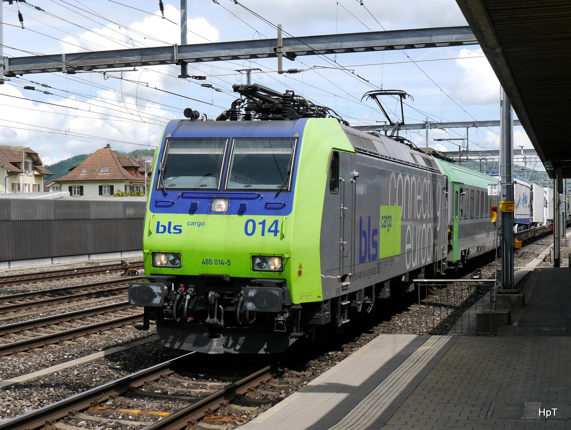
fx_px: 760
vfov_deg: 31.6
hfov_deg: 41.2
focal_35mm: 46
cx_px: 286
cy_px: 215
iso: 160
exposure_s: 1/400
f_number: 8
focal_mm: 23
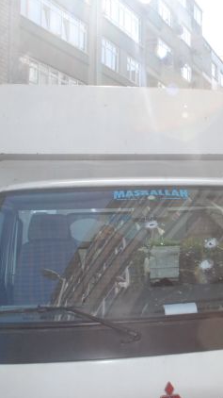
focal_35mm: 43
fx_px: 453
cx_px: 210
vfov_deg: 47.4
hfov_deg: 26.5
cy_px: 199
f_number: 18
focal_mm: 18
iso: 1000
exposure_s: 1/200
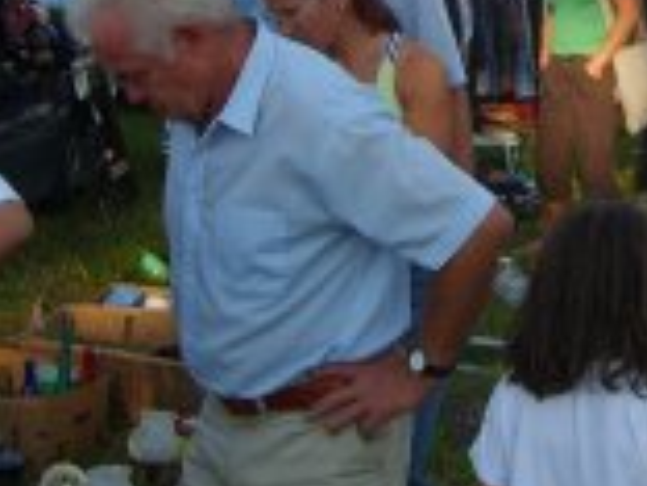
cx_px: 589
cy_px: 129
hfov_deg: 21.3
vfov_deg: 16.3
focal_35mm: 90
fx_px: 1682
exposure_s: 1/500
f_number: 2.8
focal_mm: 5.8
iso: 50
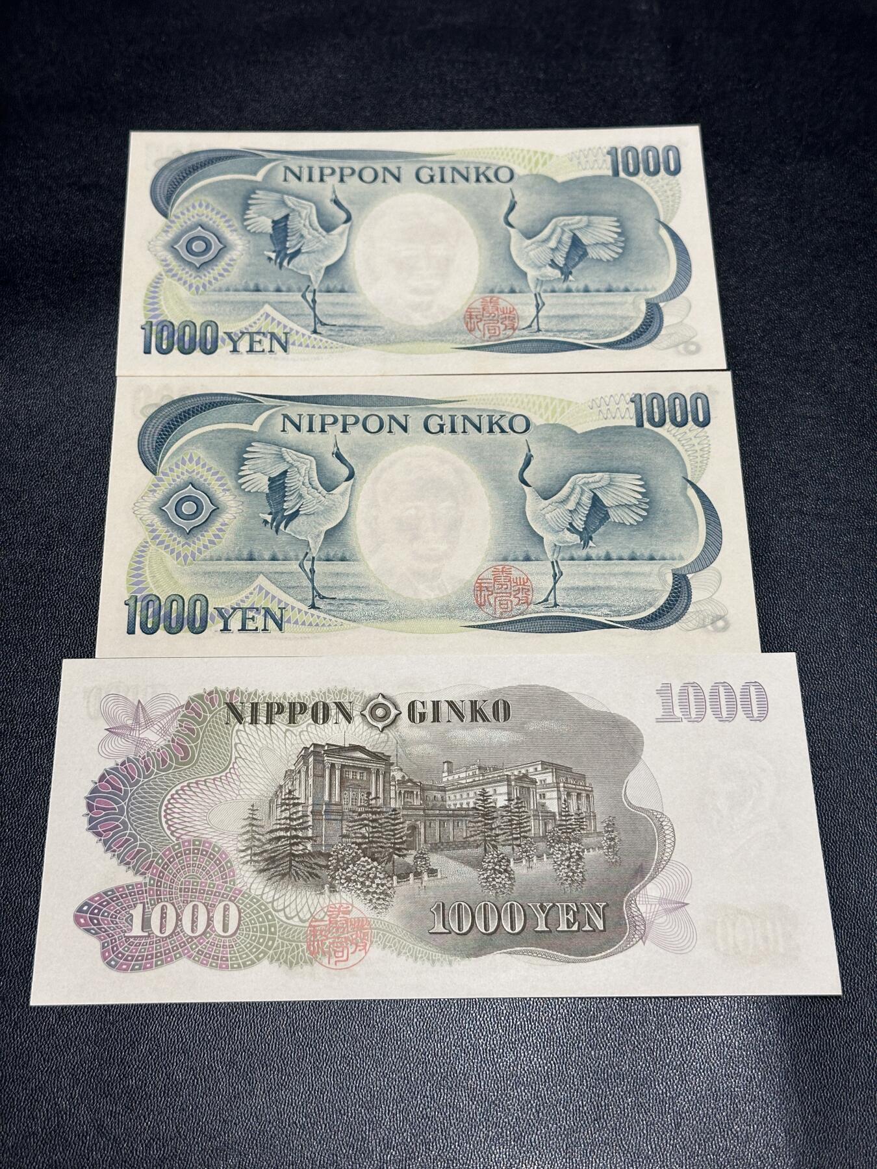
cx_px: 438
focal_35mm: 48
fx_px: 1621
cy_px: 584
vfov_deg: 39.7
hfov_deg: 30.3
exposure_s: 1/50
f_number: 1.78
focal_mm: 6.86
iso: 80
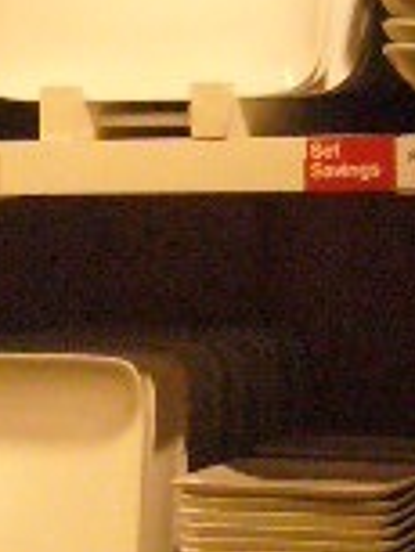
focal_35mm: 167
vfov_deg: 11.8
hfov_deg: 8.9
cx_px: 25
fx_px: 2666
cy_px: 332
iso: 400
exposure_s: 1/400
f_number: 2.8
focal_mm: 4.7
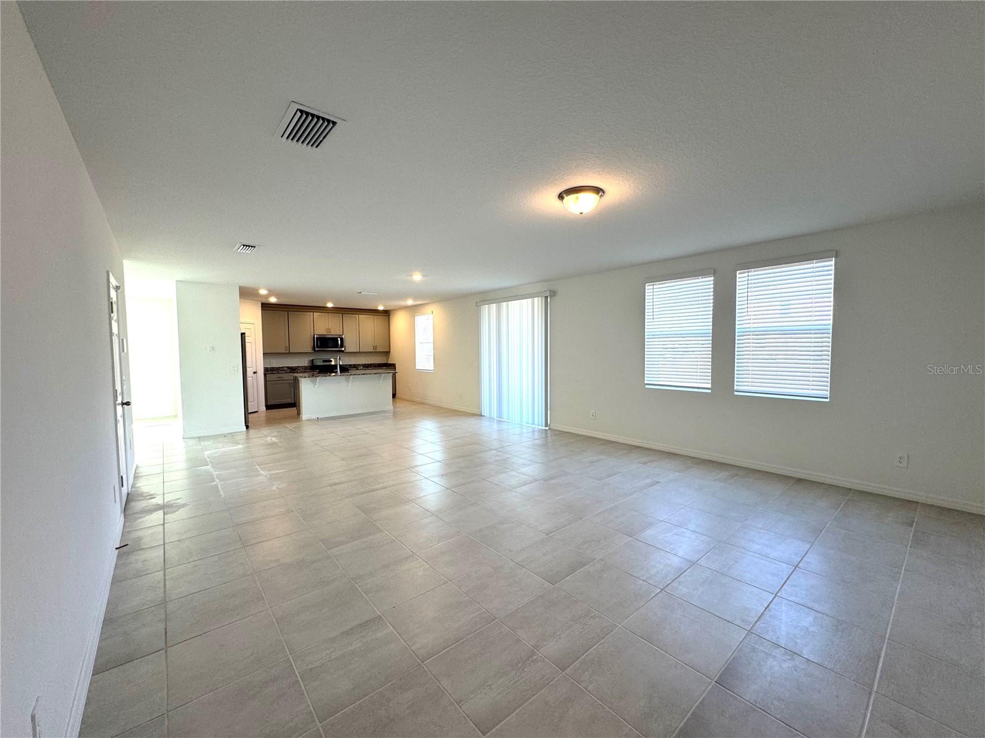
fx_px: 398
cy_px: 369
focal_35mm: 14
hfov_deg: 102.1
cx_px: 492
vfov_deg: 85.7
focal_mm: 2.22
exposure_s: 1/120
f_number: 2.2
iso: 100
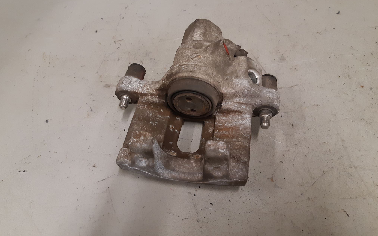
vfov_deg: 44.4
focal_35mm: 28
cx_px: 188
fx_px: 288
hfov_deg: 66.5
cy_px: 97
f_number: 1.7
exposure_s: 1/50
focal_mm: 3.93
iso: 160
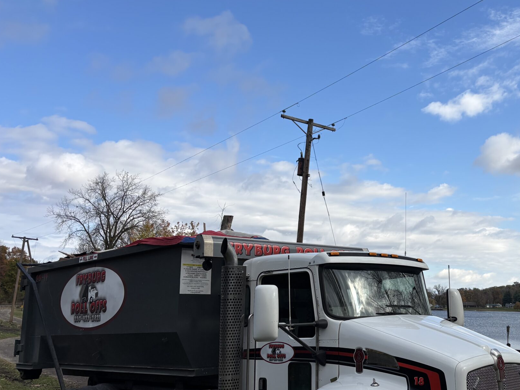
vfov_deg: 35.1
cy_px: 191
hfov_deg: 43.9
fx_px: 616
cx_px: 406
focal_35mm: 41
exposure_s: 1/3650
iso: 50
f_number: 1.6
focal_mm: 5.96
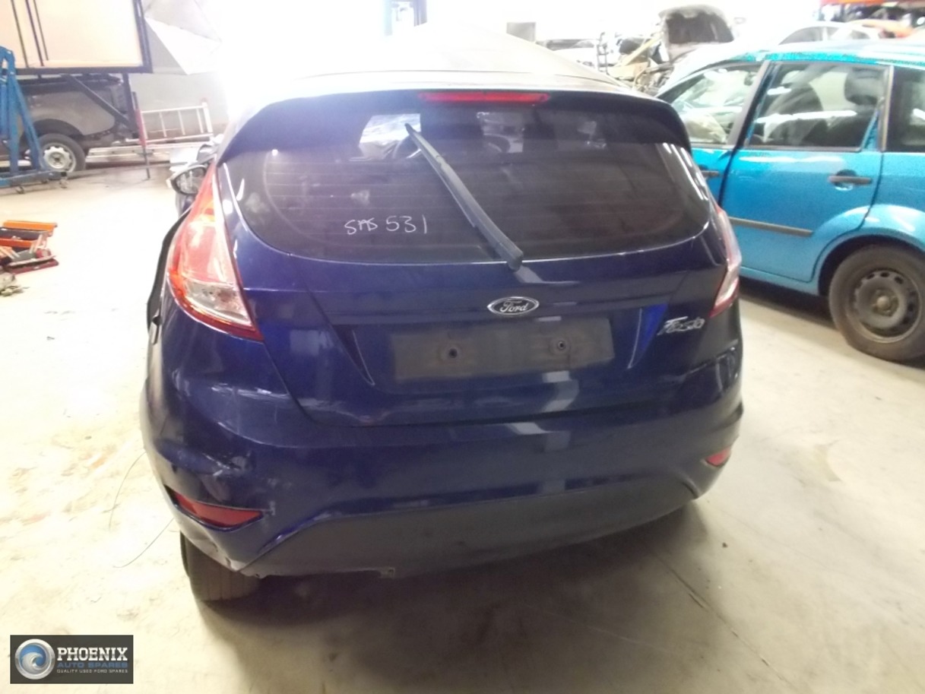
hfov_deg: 67.3
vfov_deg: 53.1
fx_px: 695
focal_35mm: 26
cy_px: 347
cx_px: 462
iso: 800
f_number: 3.2
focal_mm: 4.6
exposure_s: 1/25
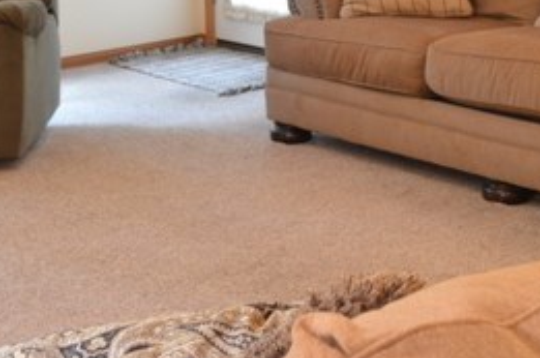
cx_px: 319
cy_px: -85
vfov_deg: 14.3
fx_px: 1377
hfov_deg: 22.2
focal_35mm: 92
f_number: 3.8
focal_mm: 20
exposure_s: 1/15
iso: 450
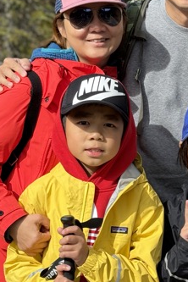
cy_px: 109
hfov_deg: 11.4
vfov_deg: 17.0
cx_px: 161
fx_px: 940
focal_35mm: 120
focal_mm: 6.76
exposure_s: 1/2513
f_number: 1.78
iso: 64
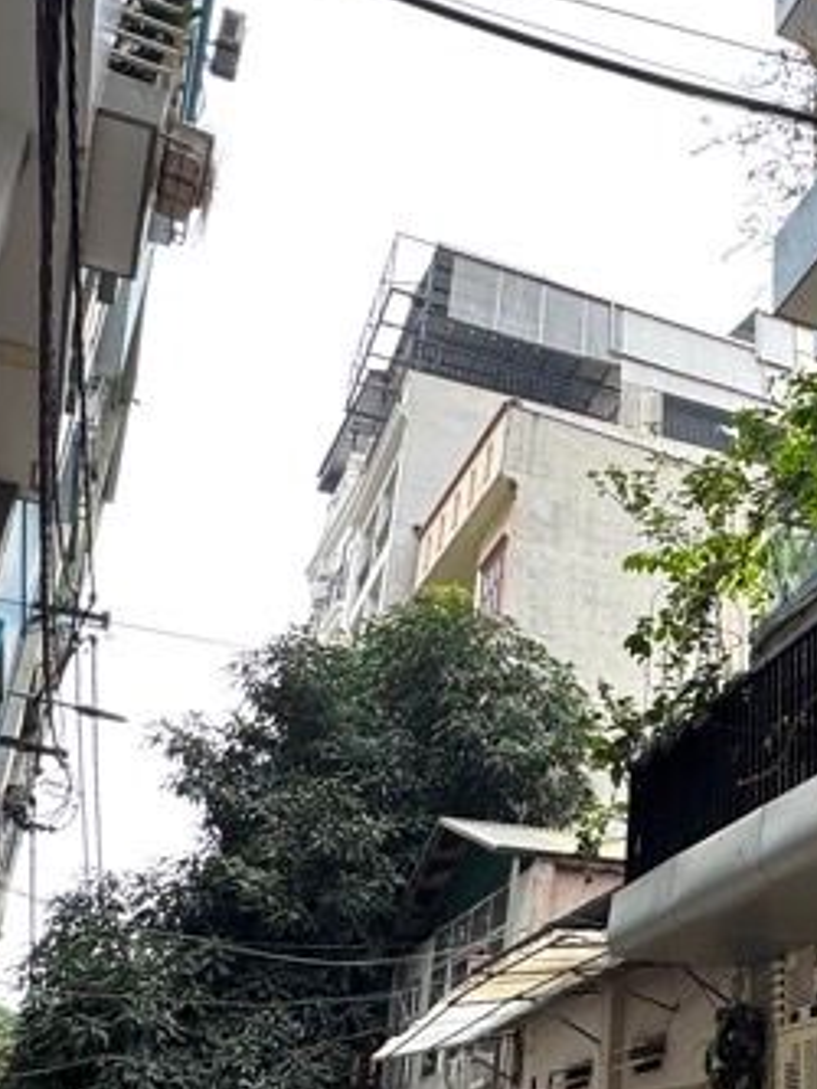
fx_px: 1352
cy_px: 631
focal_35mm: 43
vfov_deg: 43.7
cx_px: 863
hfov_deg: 30.6
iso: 40
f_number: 2.2
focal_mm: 2.22
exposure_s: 1/99
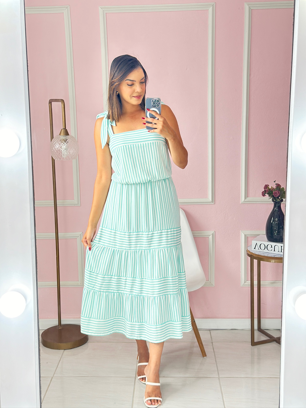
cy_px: 204
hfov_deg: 30.3
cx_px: 153
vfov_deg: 39.7
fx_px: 566
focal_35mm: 48
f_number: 1.78
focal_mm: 6.86
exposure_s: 1/137
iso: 80
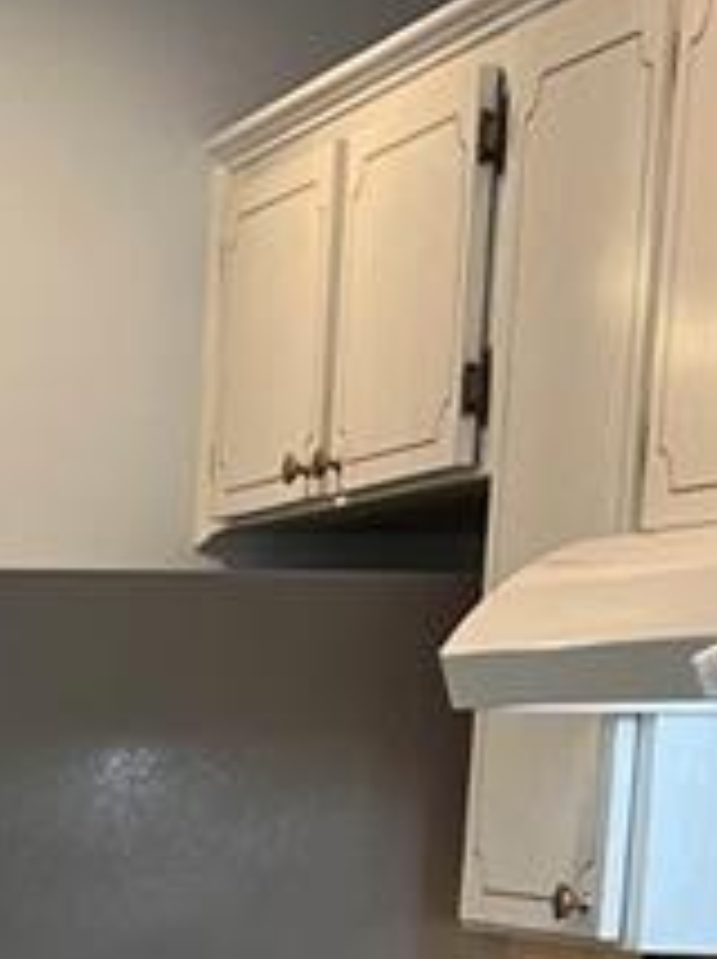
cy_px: 1358
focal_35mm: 146
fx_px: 4040
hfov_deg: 9.6
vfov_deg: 12.9
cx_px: -578
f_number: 1.6
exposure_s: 1/120
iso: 125
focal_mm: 5.1
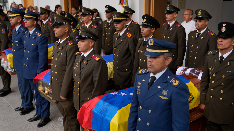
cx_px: 120
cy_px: 70
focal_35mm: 44
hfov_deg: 46.4
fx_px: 273
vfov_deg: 27.1
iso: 200
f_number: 2.8
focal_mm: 41
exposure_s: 1/640
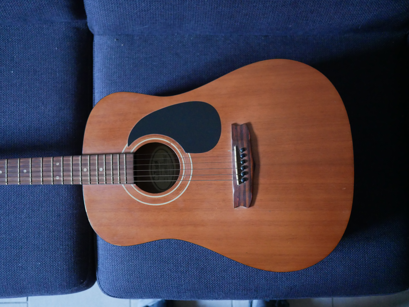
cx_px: 204
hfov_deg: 46.8
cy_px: 154
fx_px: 473
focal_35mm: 40
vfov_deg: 36.0
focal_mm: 20
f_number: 1.7
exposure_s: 1/40
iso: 3200
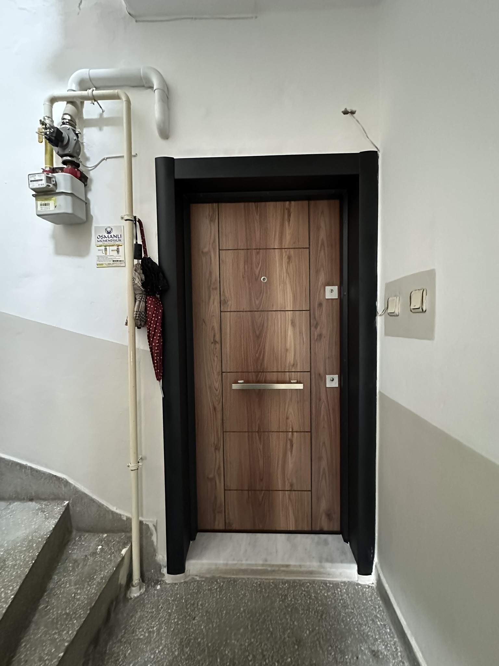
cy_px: 333
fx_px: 269
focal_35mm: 14
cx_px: 250
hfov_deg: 85.7
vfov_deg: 102.1
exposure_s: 1/38
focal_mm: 2.22
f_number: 2.2
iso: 1600
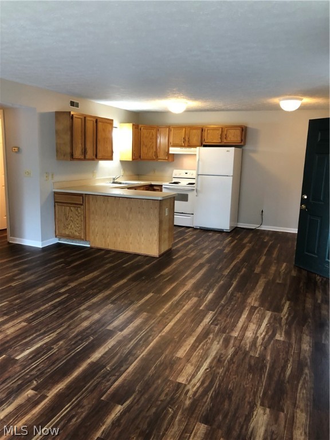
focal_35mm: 28
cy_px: 220
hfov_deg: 49.7
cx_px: 165
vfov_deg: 63.4
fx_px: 356
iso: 50
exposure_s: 1/15
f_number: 1.8
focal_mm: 3.99
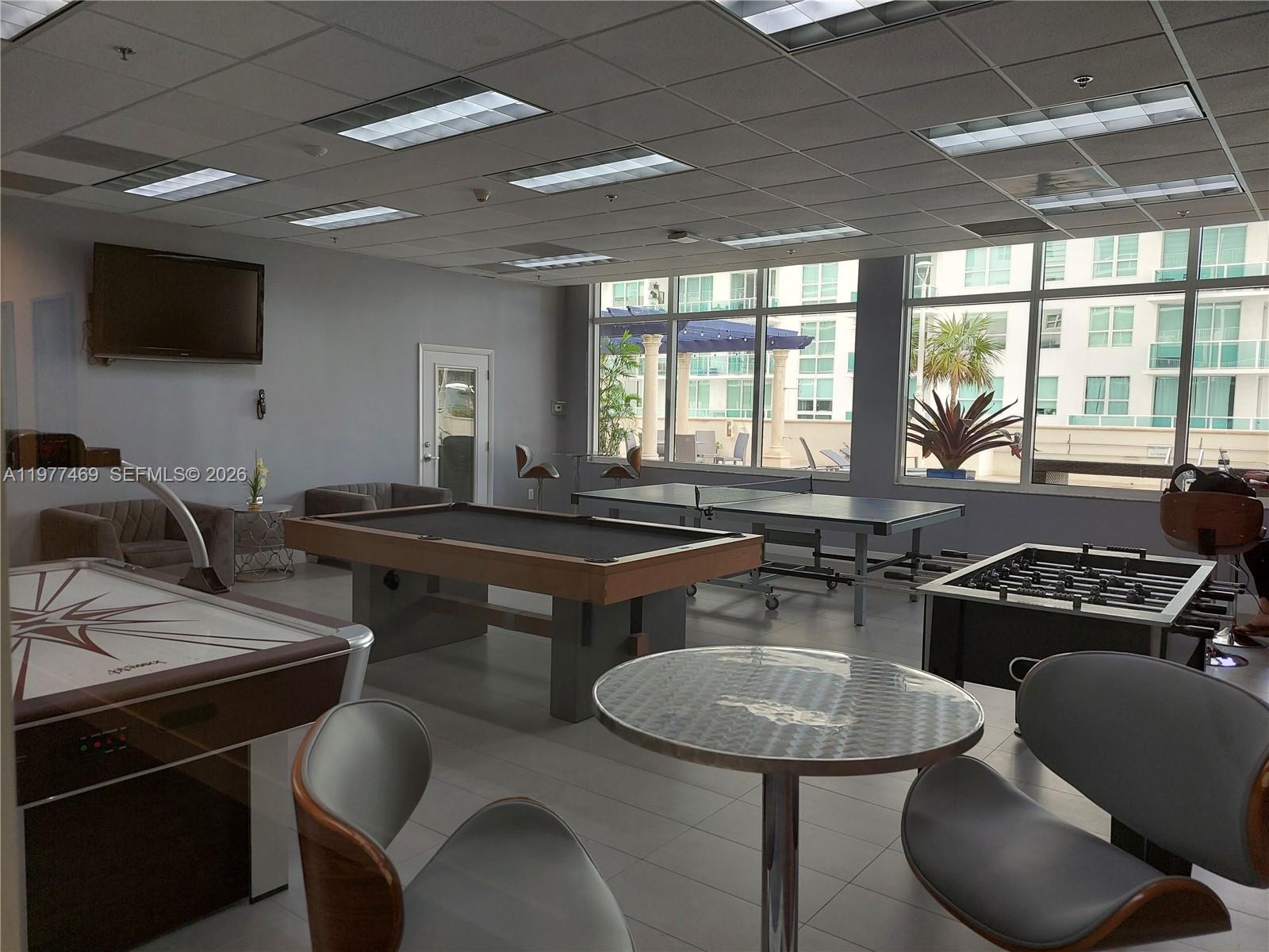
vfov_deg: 56.8
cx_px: 634
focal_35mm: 24
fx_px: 880
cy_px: 476
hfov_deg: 71.6
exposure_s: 1/120
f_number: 1.8
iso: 80
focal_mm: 5.23
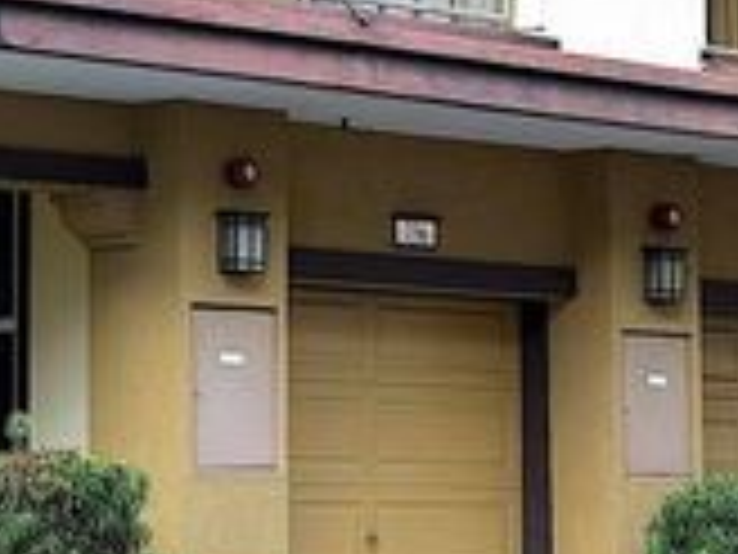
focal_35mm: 146
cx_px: 27
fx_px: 3113
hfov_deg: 13.4
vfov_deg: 10.1
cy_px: 88
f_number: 1.78
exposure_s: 1/794
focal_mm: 6.76
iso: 100
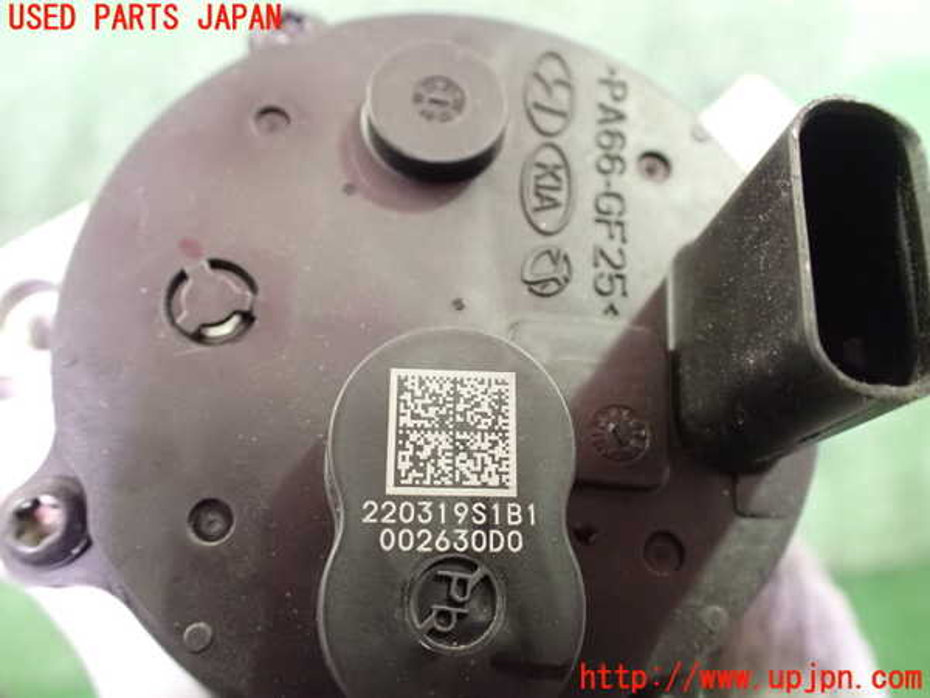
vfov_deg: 46.8
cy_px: 349
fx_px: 806
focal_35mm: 30
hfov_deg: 60.0
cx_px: 465
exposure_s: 1/25
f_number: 2.3
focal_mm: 5.4
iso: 1600
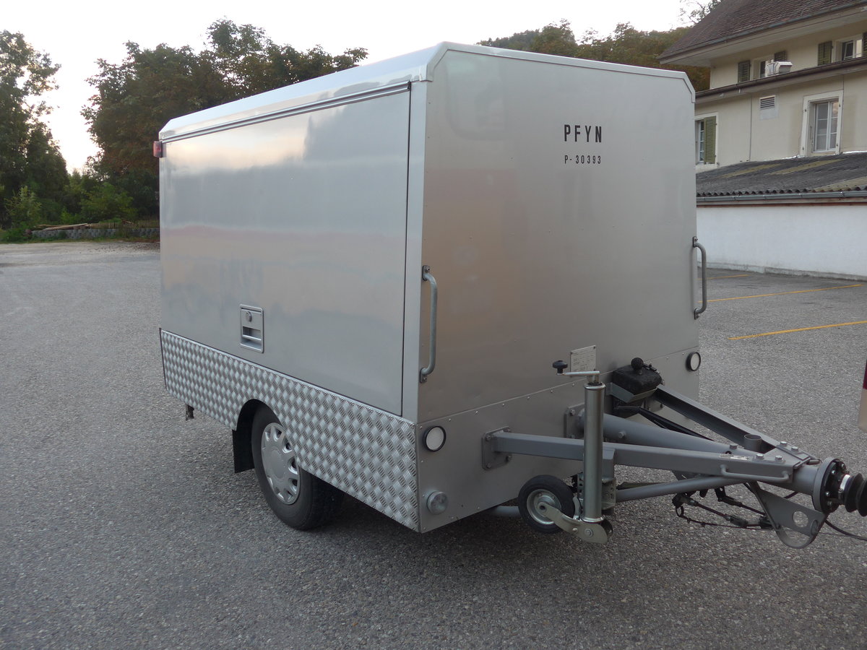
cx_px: 434
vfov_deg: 48.2
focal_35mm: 29
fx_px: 726
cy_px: 325
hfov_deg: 61.7
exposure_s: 1/100
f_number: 2.2
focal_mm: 6
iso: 80
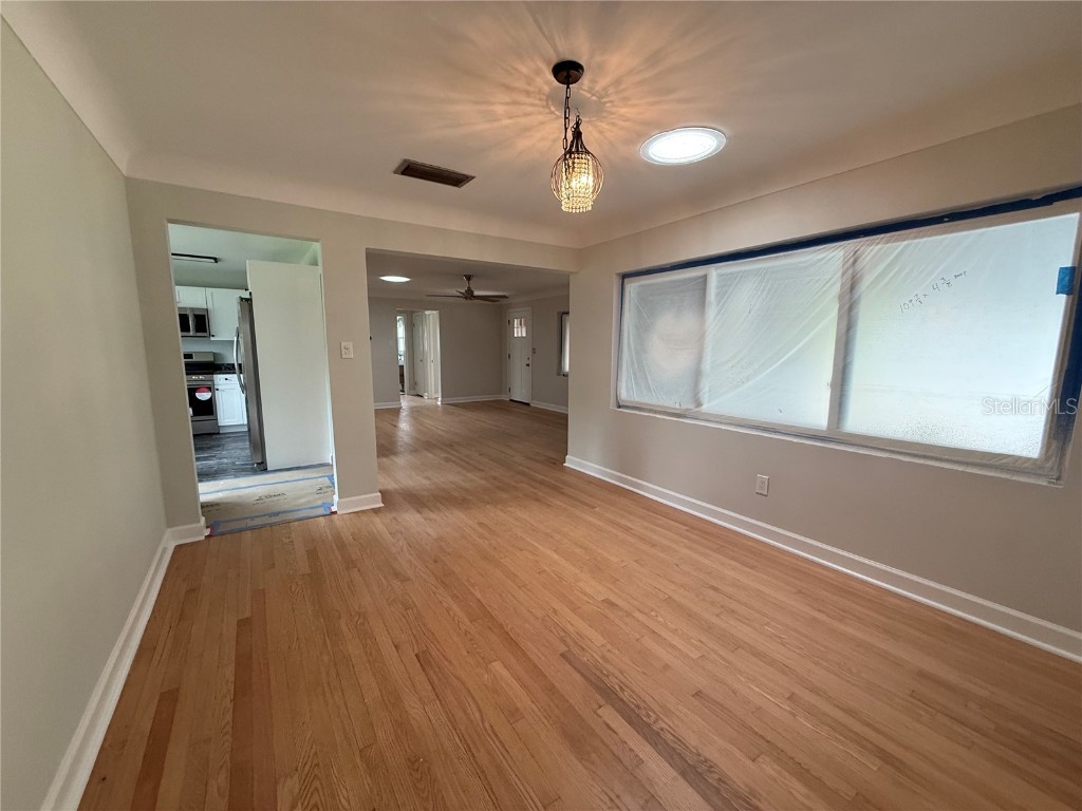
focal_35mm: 14
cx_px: 541
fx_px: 438
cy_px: 406
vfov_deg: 85.7
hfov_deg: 102.1
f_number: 2.2
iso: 200
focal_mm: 2.22
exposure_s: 1/60
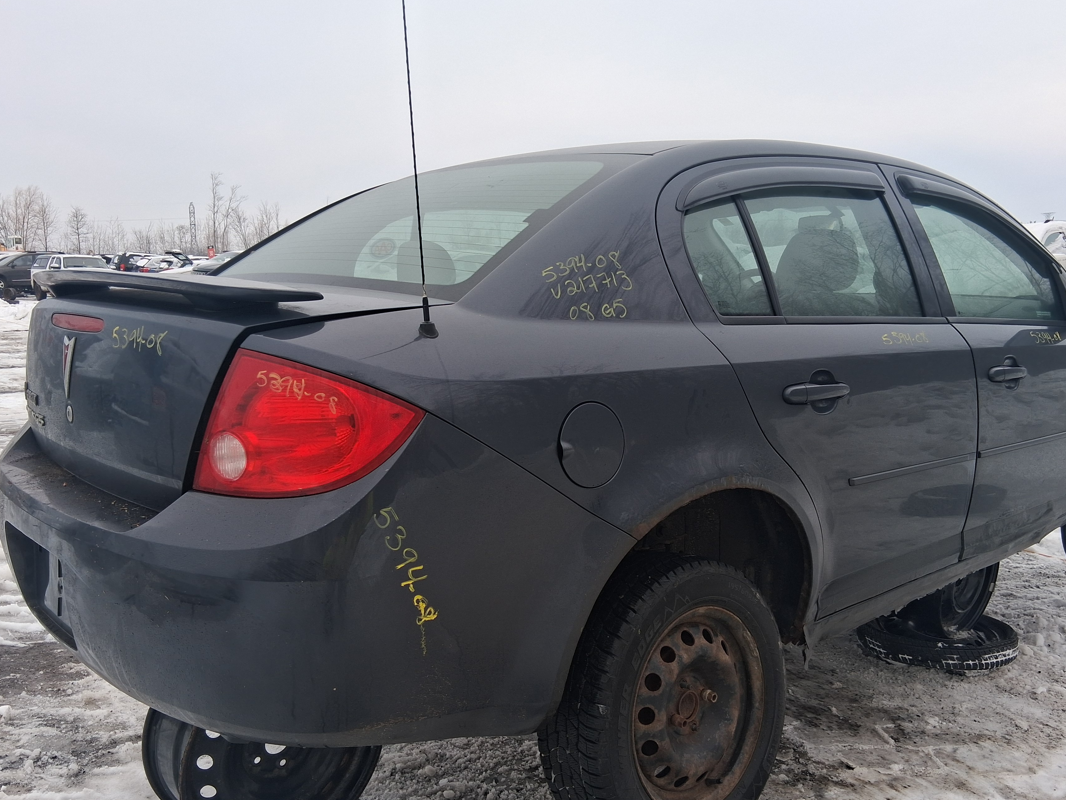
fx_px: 955
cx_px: 557
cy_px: 453
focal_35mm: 31
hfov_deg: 58.3
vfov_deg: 45.3
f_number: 1.8
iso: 25
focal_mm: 3.98
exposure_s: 1/100
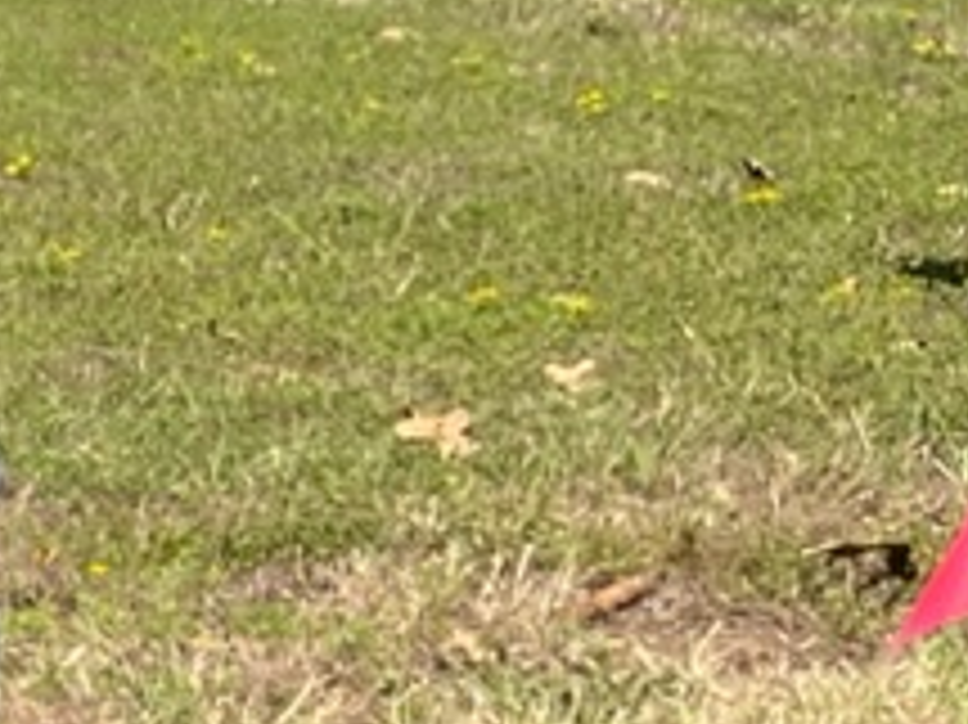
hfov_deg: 9.9
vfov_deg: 9.3
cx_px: -1837
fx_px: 4332
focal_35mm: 155
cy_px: 1066
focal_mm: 5.1
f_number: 1.6
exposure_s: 1/2755
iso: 50
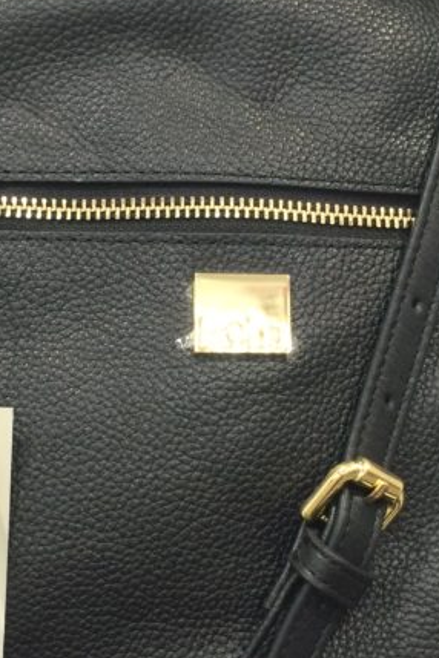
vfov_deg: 28.0
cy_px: 278
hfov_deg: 18.9
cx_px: 264
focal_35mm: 72
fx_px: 1317
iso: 80
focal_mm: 4.15
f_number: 2.2
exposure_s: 1/30
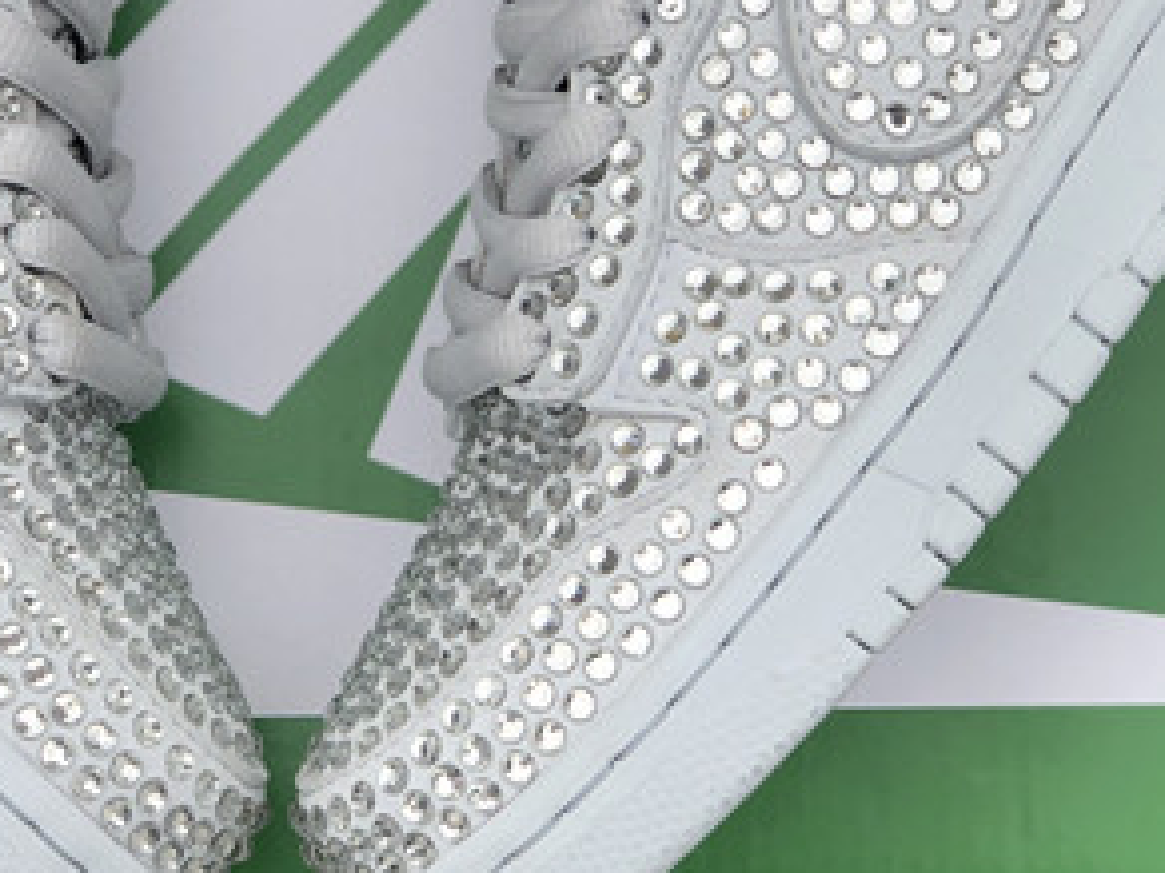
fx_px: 4442
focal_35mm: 132
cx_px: 399
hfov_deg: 14.9
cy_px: 146
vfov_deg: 11.2
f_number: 2.4
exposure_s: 1/657
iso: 16
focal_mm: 6
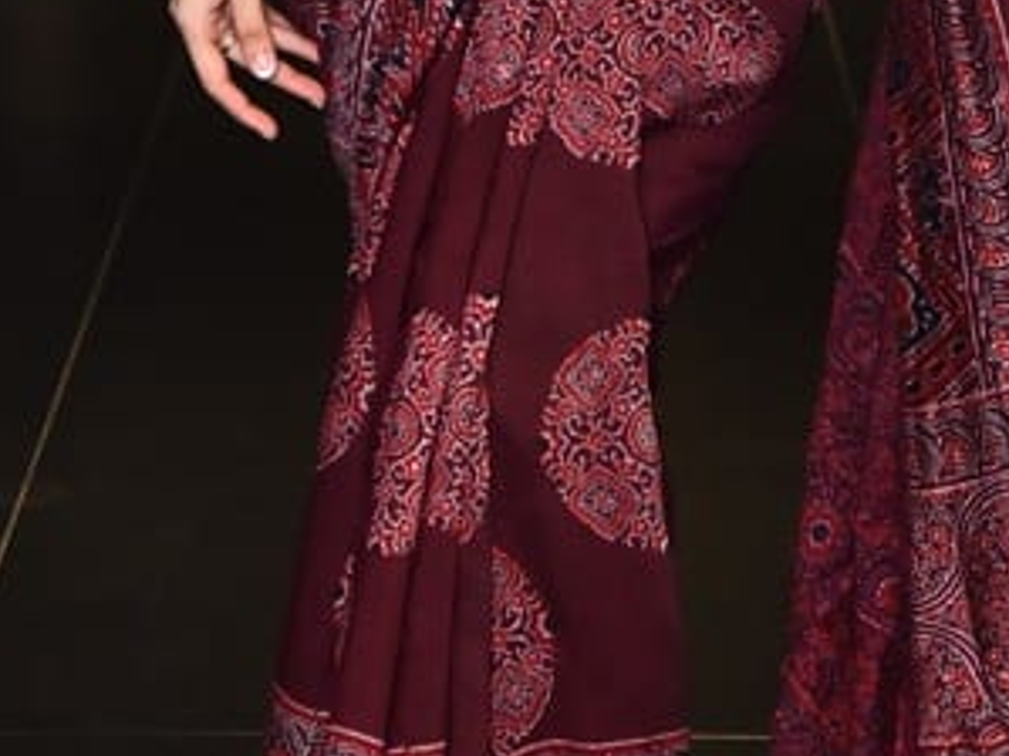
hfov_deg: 9.7
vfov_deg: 7.2
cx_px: 722
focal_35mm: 204
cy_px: -209
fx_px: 5944
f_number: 4.5
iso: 1600
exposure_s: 1/125
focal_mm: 66
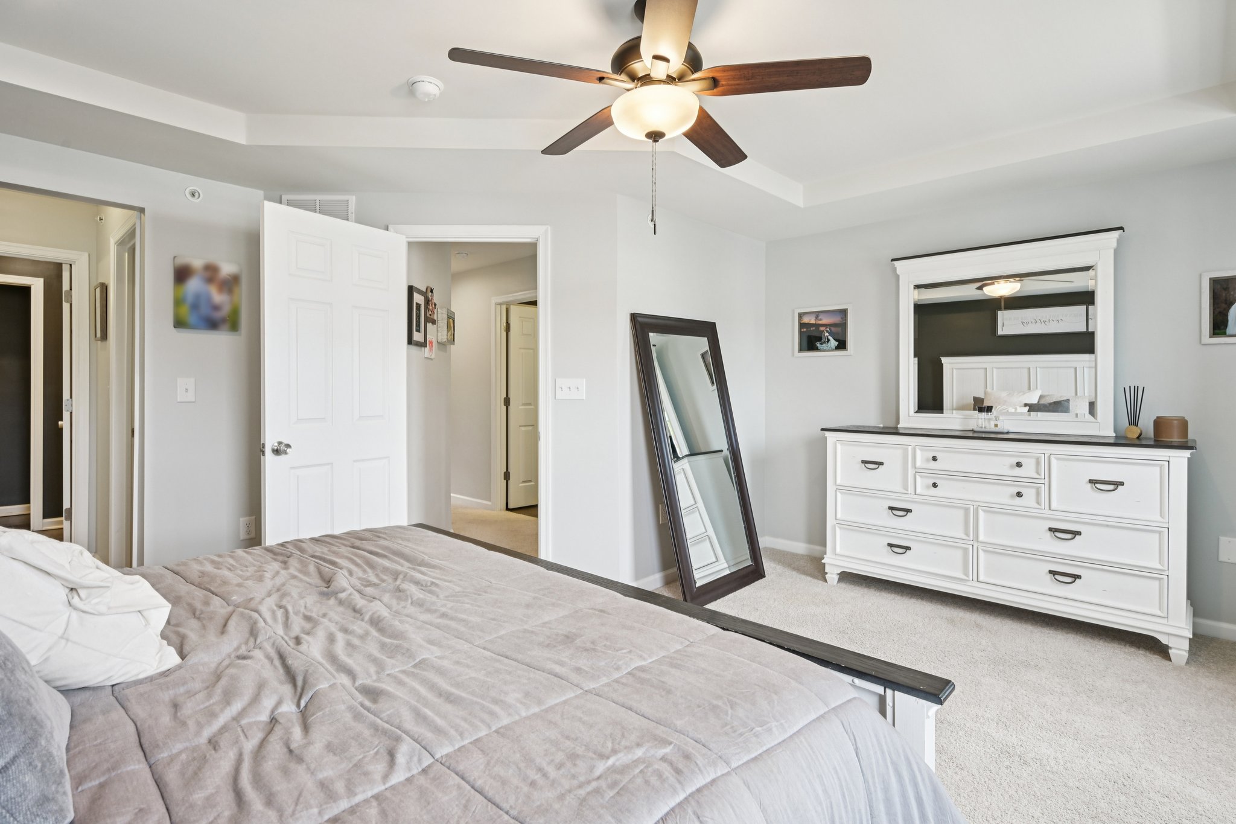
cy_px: 412
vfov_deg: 68.9
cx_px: 618
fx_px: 601
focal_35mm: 18
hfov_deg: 91.6
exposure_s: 1/15
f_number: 8
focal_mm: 17.5
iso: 400
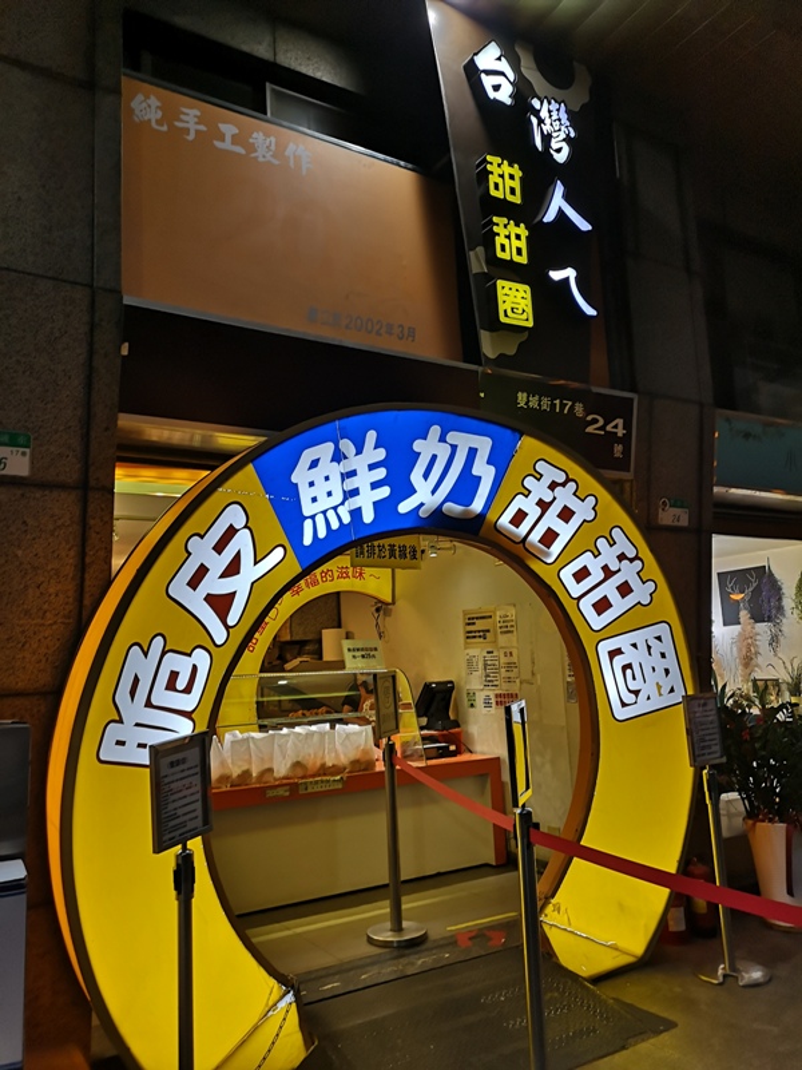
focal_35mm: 27
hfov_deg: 51.4
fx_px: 834
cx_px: 401
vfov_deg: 65.3
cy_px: 535
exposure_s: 1/60
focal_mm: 3.95
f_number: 1.8
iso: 80
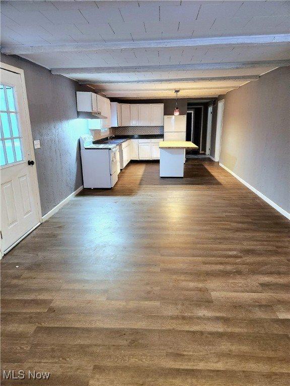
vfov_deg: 73.9
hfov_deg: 58.9
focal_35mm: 23
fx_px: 257
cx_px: 145
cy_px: 193
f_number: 1.8
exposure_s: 1/60.2
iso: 640
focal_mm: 5.4
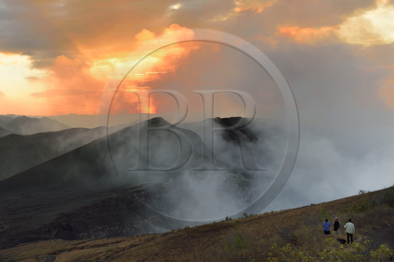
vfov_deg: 28.0
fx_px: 525
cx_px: 197
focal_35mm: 48
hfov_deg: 41.1
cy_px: 131
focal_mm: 48
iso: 800
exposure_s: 1/160
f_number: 9
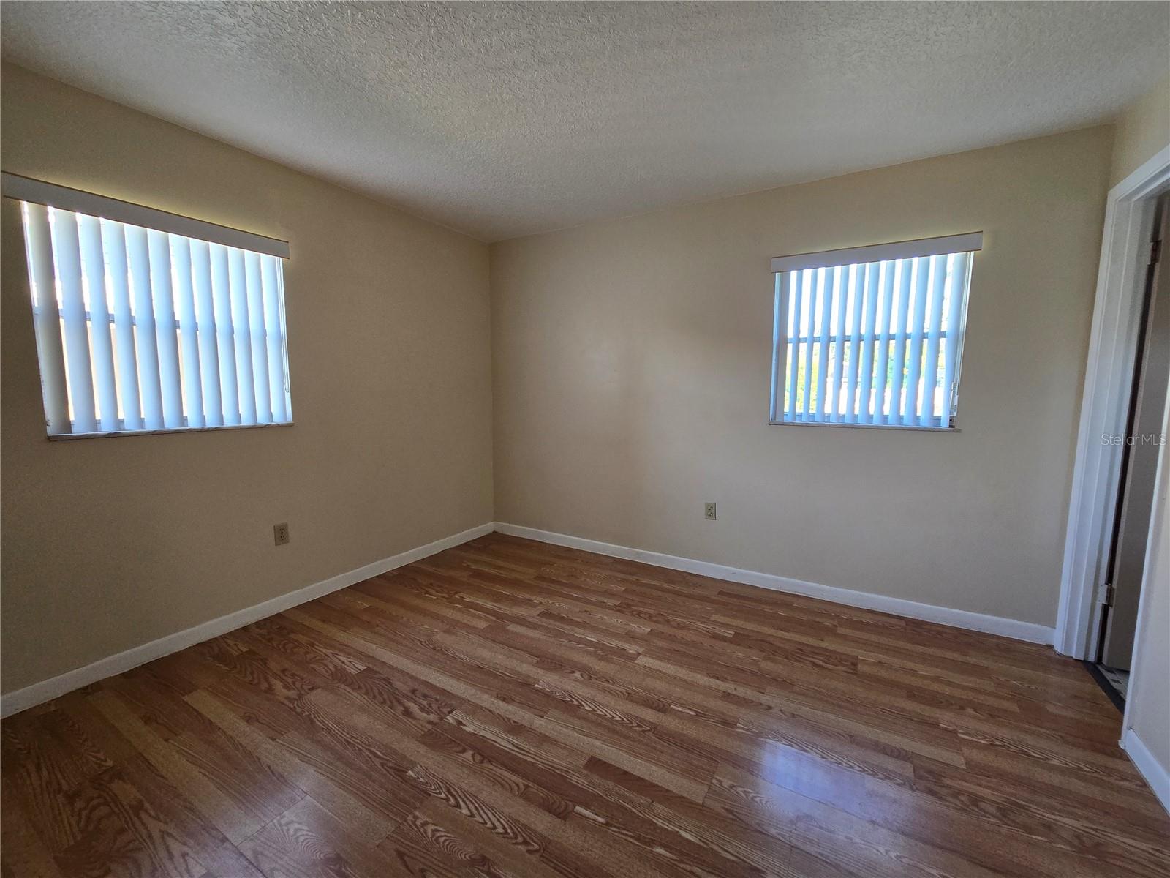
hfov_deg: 106.2
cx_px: 585
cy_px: 439
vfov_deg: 89.9
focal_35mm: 13
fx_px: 439
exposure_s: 1/60
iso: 160
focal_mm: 2.2
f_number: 2.2
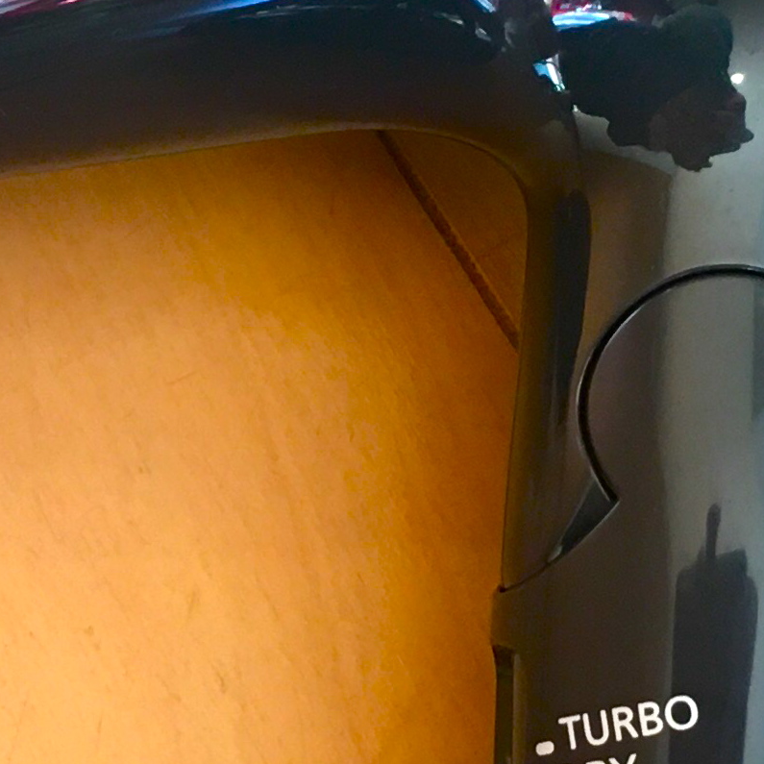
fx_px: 2897
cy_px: 274
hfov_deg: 15.0
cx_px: 381
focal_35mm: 116
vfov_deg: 15.0
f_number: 2.2
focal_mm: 4.15
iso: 100
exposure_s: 1/30
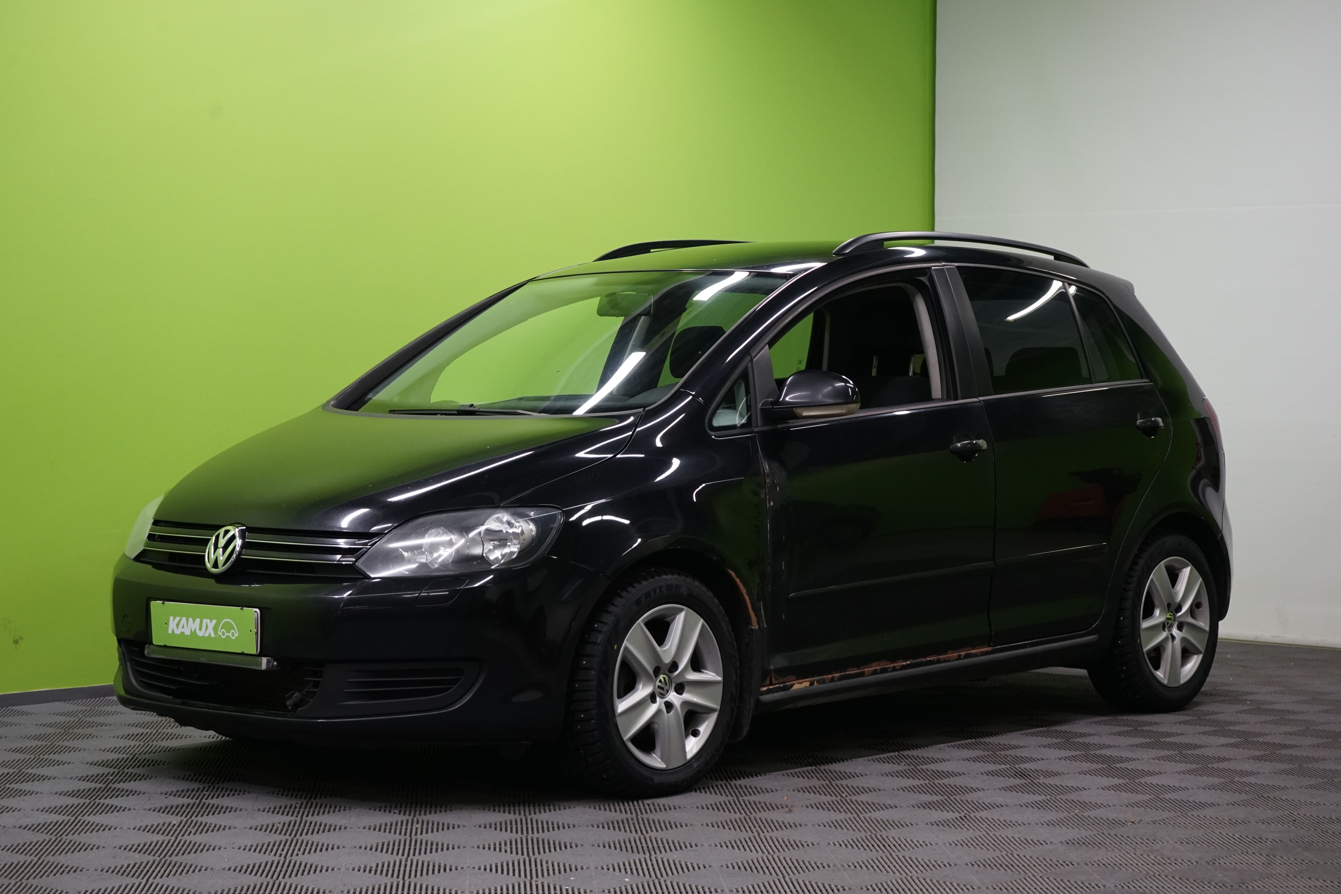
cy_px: 447
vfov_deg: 19.5
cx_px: 670
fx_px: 2607
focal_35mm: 70
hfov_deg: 28.8
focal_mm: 70
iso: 1600
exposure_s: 1/80
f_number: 7.1
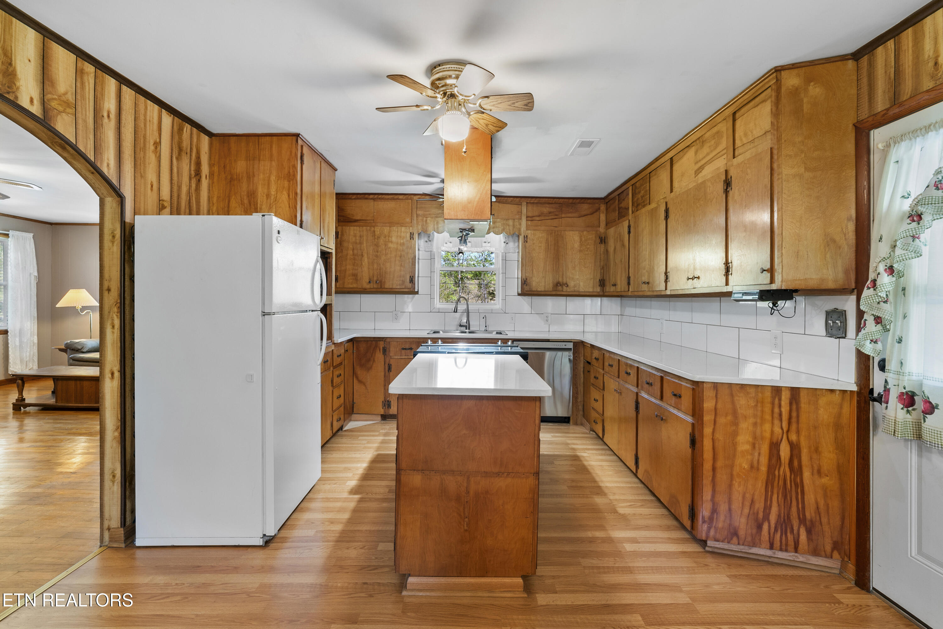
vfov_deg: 73.8
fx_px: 419
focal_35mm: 16
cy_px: 314
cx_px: 472
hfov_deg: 96.7
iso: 200
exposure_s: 1/1.25
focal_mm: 16
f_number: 8
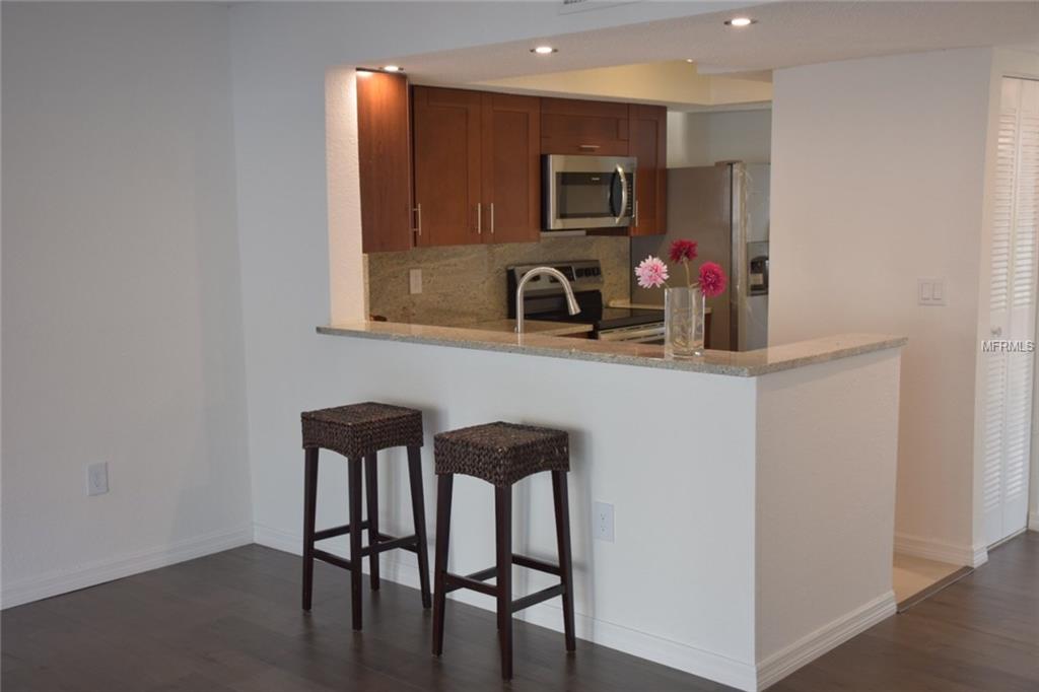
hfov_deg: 47.9
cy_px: 346
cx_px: 520
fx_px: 1168
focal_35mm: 40
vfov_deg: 33.0
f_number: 5.6
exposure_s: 1/13
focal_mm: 27
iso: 100
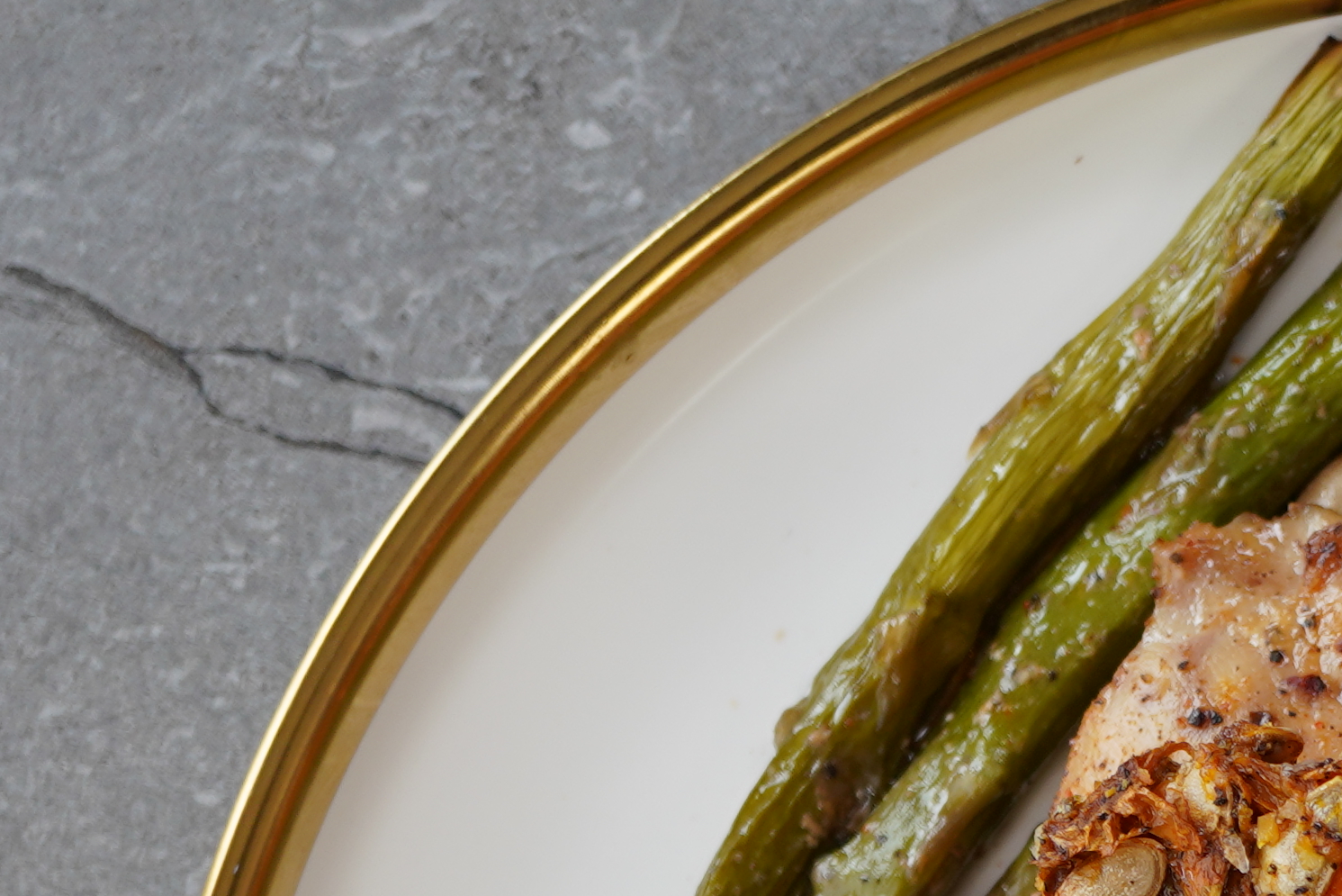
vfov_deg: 8.6
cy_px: 1326
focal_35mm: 156
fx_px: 5817
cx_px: 1730
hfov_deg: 12.7
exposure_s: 1/80
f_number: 3.5
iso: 125
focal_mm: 30
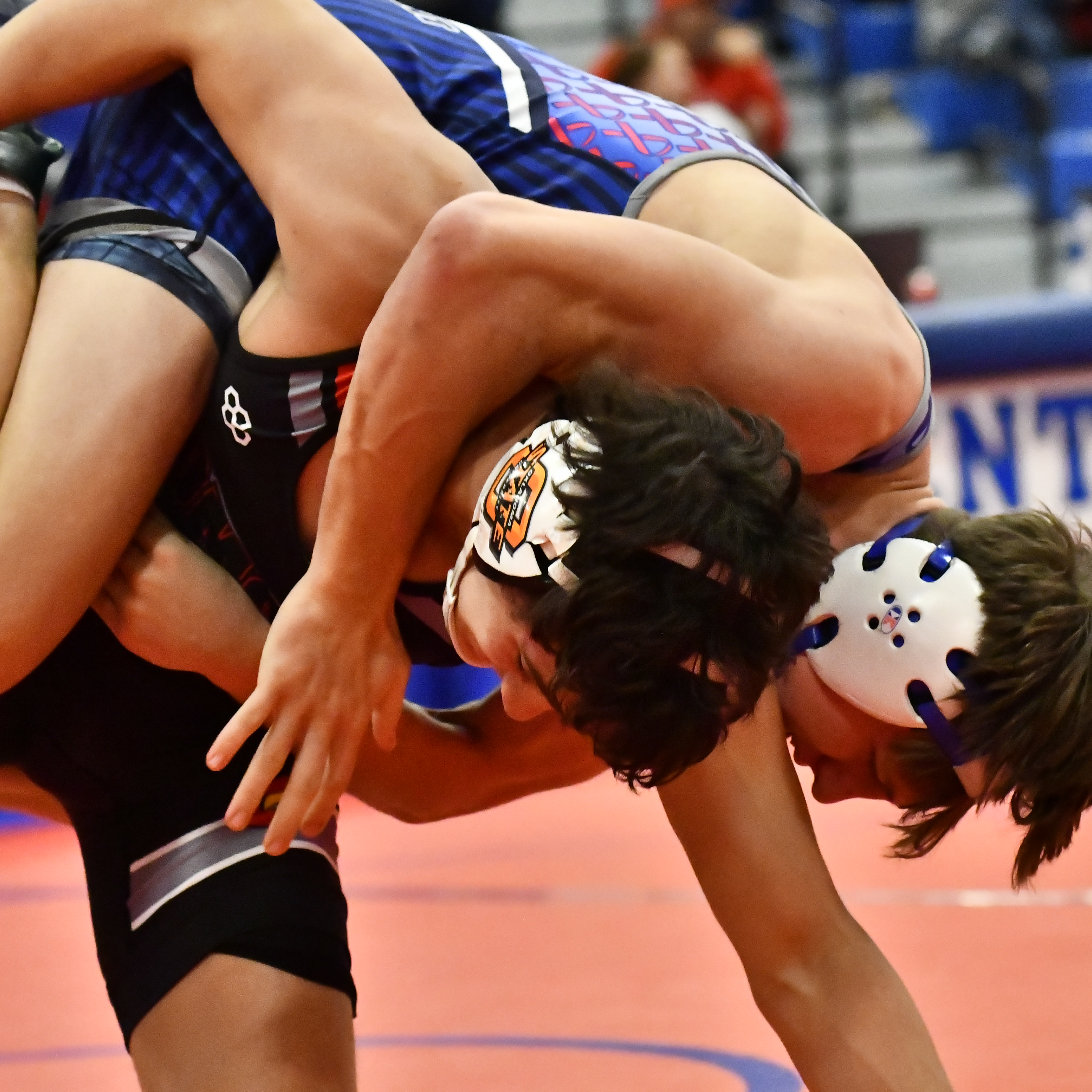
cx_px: 800
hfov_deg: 8.9
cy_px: 546
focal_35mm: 196
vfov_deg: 8.9
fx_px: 6995
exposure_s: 1/800
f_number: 4
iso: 12800
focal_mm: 102
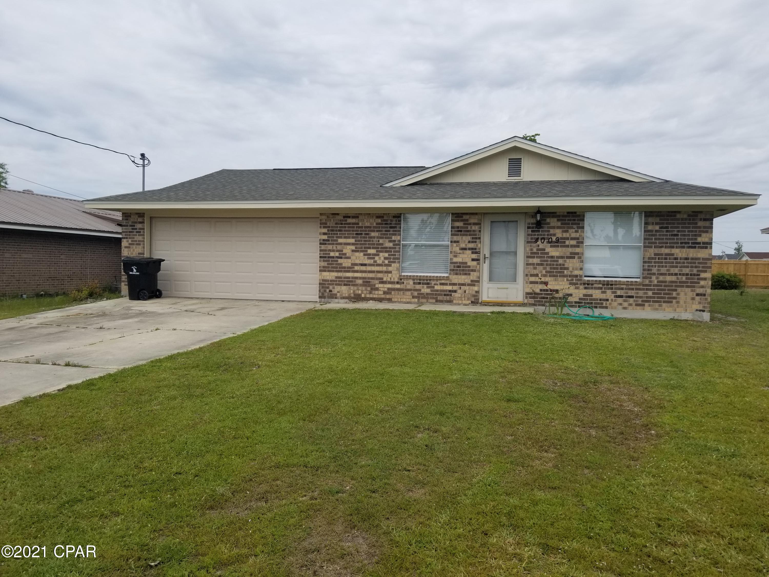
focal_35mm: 26
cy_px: 288
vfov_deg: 53.1
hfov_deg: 67.3
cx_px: 384
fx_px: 578
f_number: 1.7
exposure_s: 1/2896
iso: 50
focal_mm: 4.3
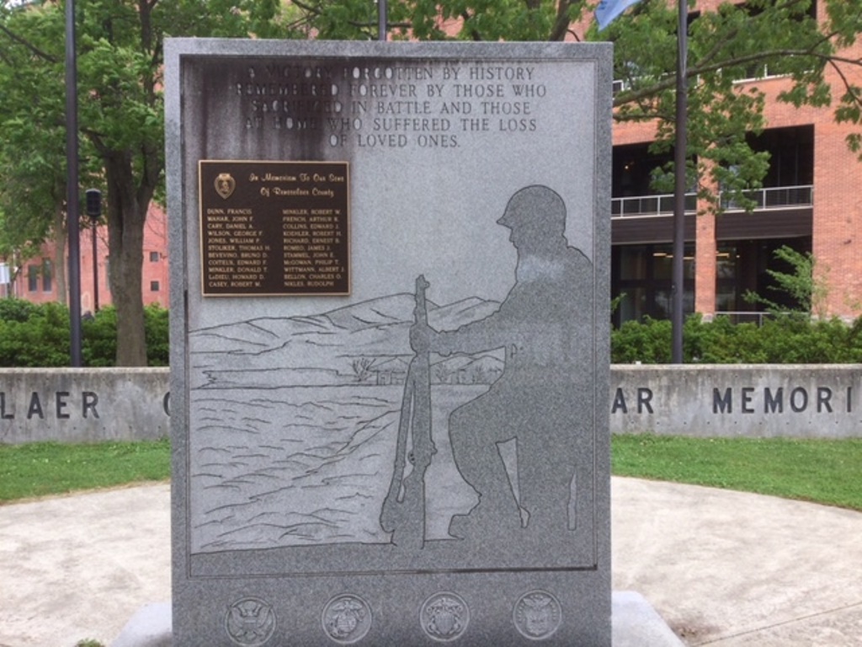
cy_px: 324
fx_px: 772
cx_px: 431
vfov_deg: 45.4
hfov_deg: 58.4
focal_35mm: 31
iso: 25
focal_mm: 3.3
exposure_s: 1/341
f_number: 2.4
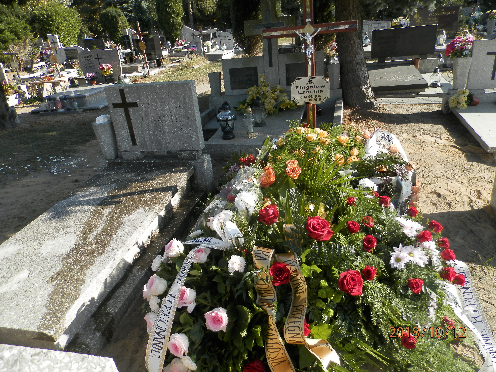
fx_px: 358
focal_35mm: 25
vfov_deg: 54.9
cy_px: 186
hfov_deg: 69.4
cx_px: 248
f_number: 3.1
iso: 80
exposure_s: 1/400
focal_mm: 4.5
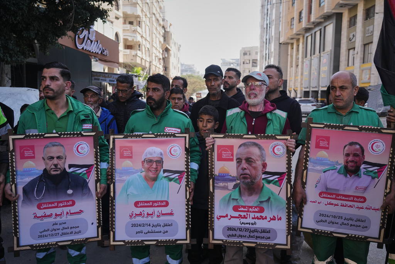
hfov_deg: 55.8
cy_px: 132
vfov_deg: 38.9
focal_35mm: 34
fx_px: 373
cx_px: 198
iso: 400
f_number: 4.5
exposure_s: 1/800
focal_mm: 34
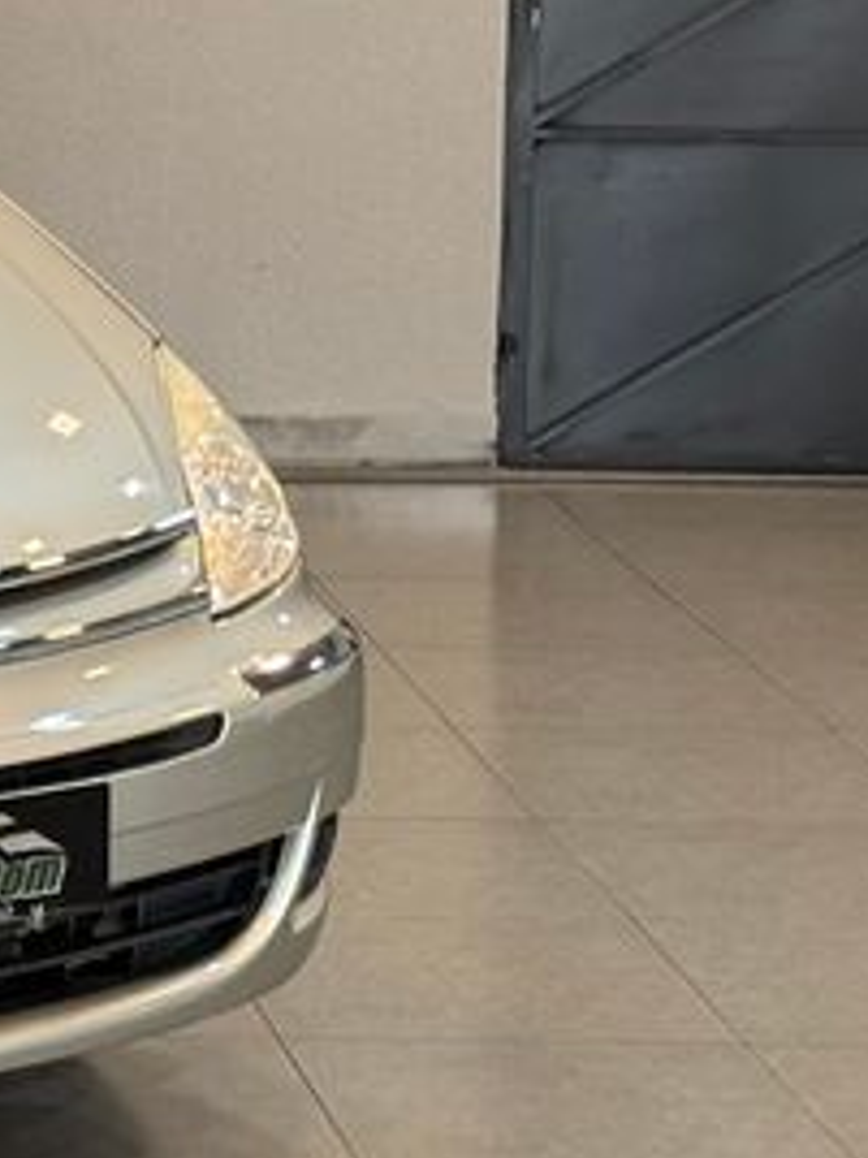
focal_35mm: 171
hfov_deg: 8.3
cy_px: -17
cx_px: -715
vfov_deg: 11.4
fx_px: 5717
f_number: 1.78
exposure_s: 1/60
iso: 160
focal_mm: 6.76
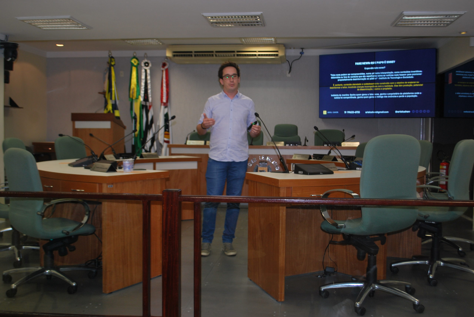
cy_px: 158
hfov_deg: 49.5
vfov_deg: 34.3
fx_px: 514
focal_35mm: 39
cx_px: 237
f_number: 4.5
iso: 200
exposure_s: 1/60
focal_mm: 26
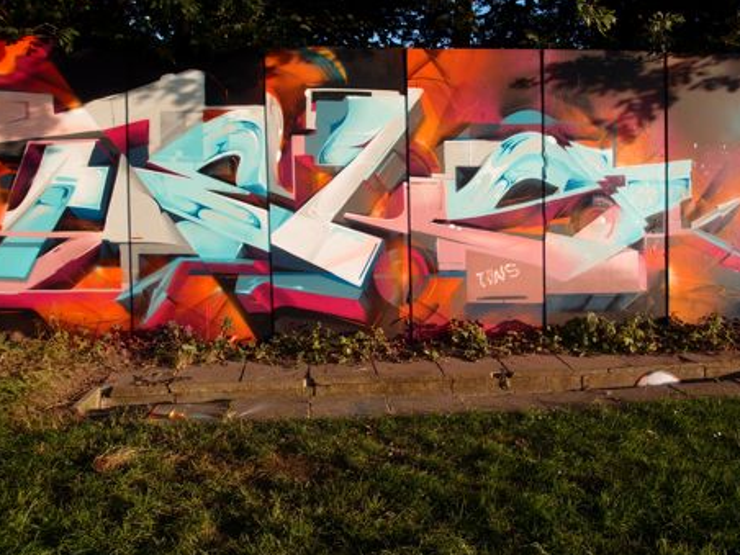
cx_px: 349
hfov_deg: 58.3
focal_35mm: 31
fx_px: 663
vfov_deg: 45.4
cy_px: 264
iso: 100
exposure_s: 1/640
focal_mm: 6
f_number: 3.2
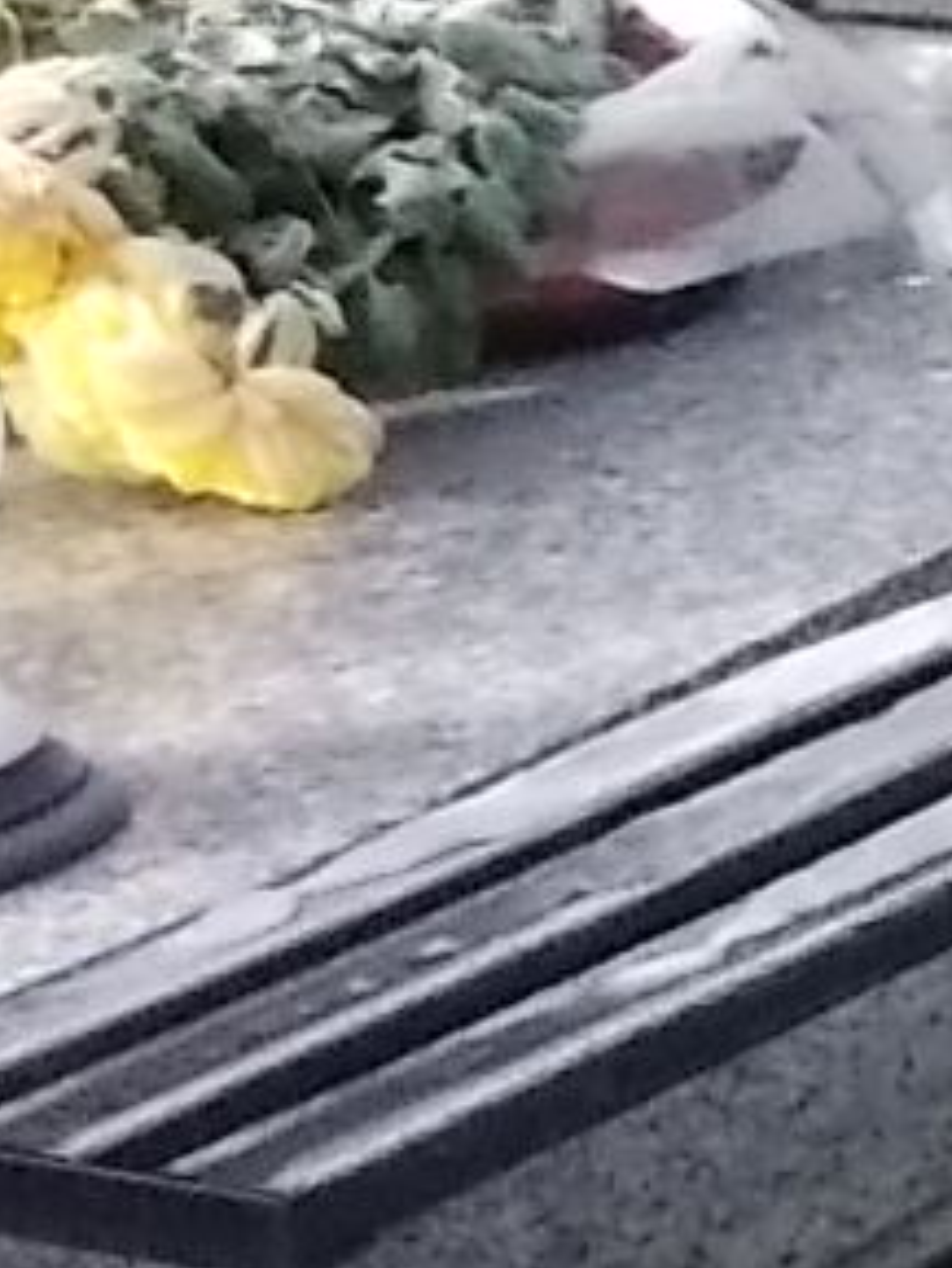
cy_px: 891
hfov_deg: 7.8
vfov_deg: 13.7
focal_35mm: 144
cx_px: 3457
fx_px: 5276
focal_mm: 4.6
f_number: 8
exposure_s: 1/100
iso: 400
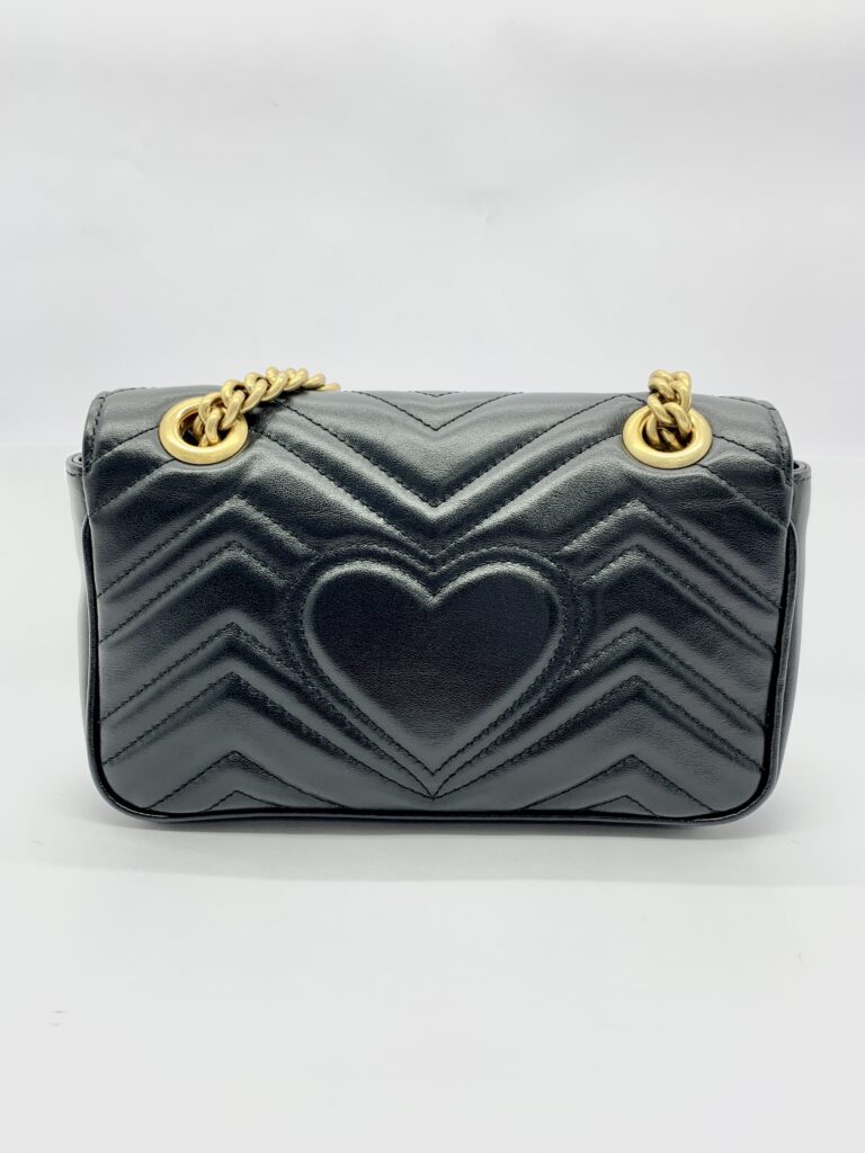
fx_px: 866
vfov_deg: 67.3
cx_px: 432
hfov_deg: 53.1
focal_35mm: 26
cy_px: 576
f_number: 1.8
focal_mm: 4.25
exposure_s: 1/100
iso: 40
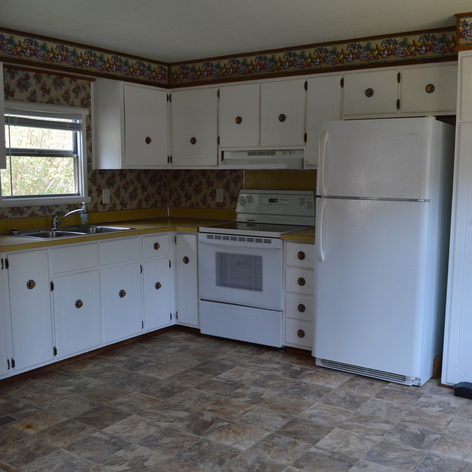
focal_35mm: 35
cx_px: 247
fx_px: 540
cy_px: 237
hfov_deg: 47.2
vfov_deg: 47.2
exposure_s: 1/80
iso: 400
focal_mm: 18
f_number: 4.5
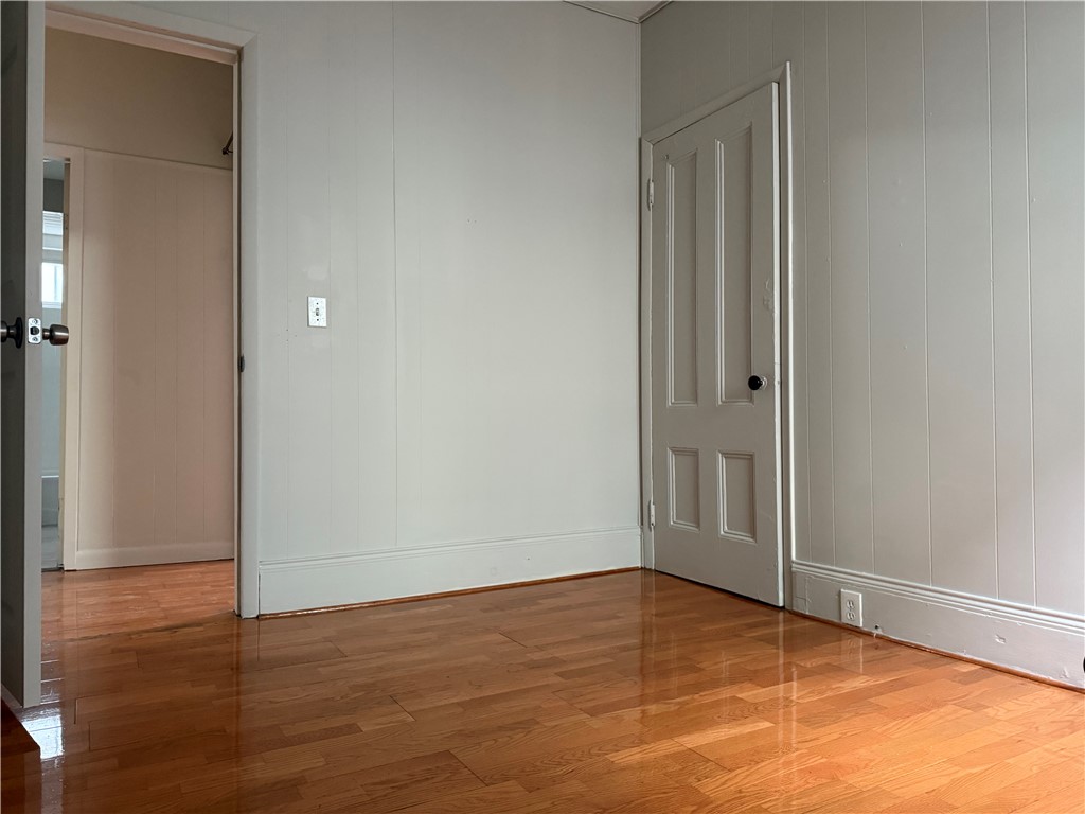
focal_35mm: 24
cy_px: 407
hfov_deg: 71.6
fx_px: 752
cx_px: 542
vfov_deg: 56.8
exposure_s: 1/60
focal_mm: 6.76
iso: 500
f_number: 1.78
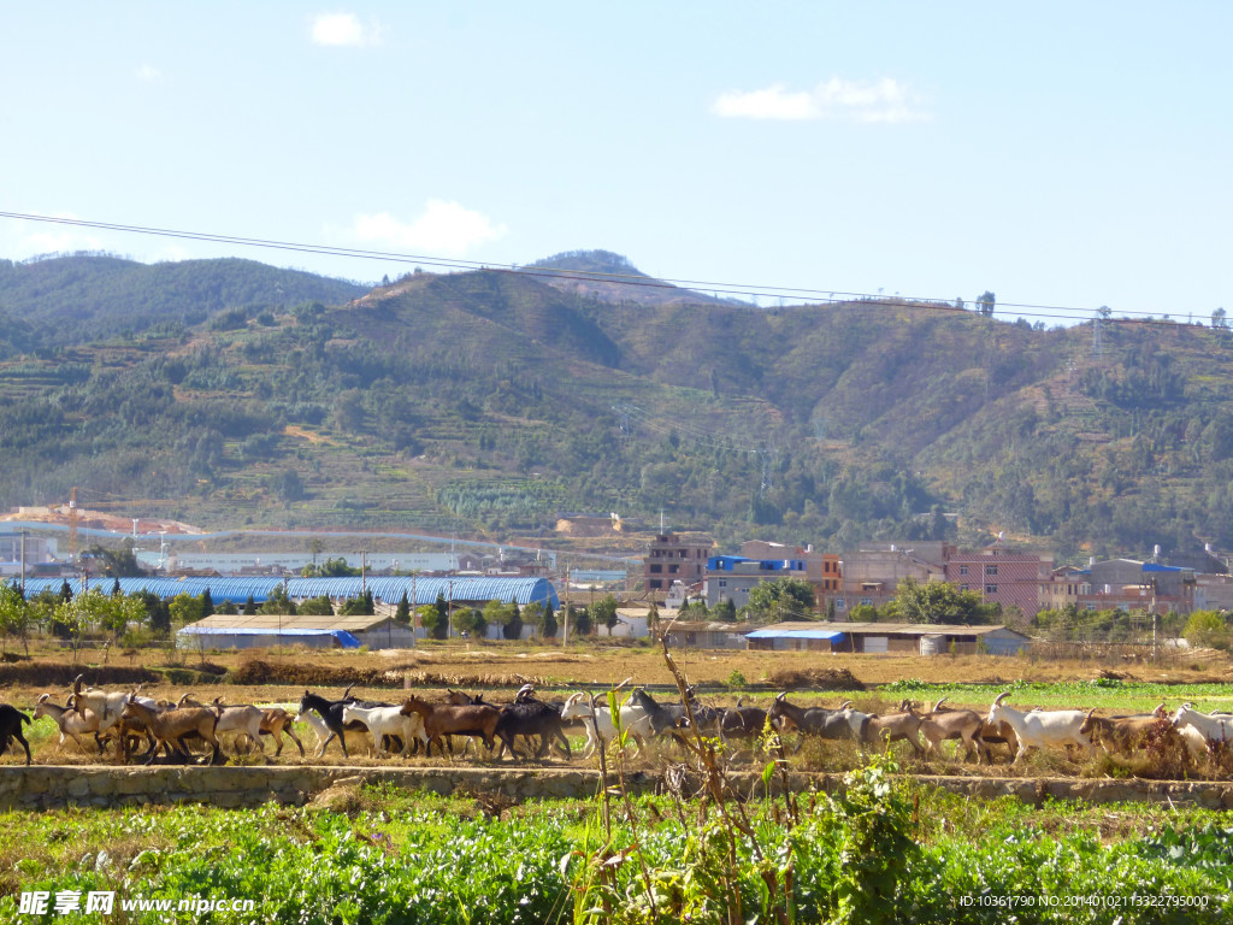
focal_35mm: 120
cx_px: 616
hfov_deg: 16.4
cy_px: 462
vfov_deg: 12.3
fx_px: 4274
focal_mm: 21.5
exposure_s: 1/125
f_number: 6.4
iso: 100
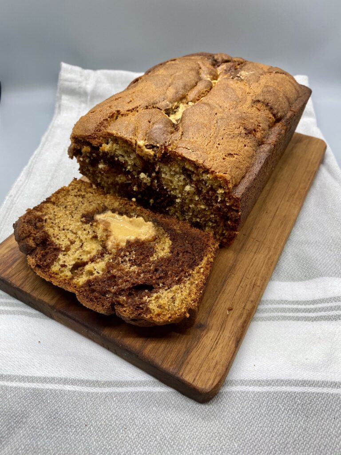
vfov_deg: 67.3
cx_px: 170
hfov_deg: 53.1
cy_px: 228
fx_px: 341
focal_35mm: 26
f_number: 1.8
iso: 80
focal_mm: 4.25
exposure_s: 1/120
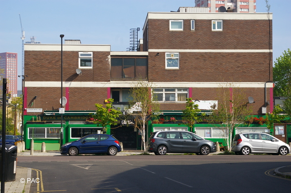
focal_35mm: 75
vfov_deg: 18.2
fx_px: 606
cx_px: 146
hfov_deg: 27.0
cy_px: 96
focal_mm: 50
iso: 200
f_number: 9.5
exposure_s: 1/250
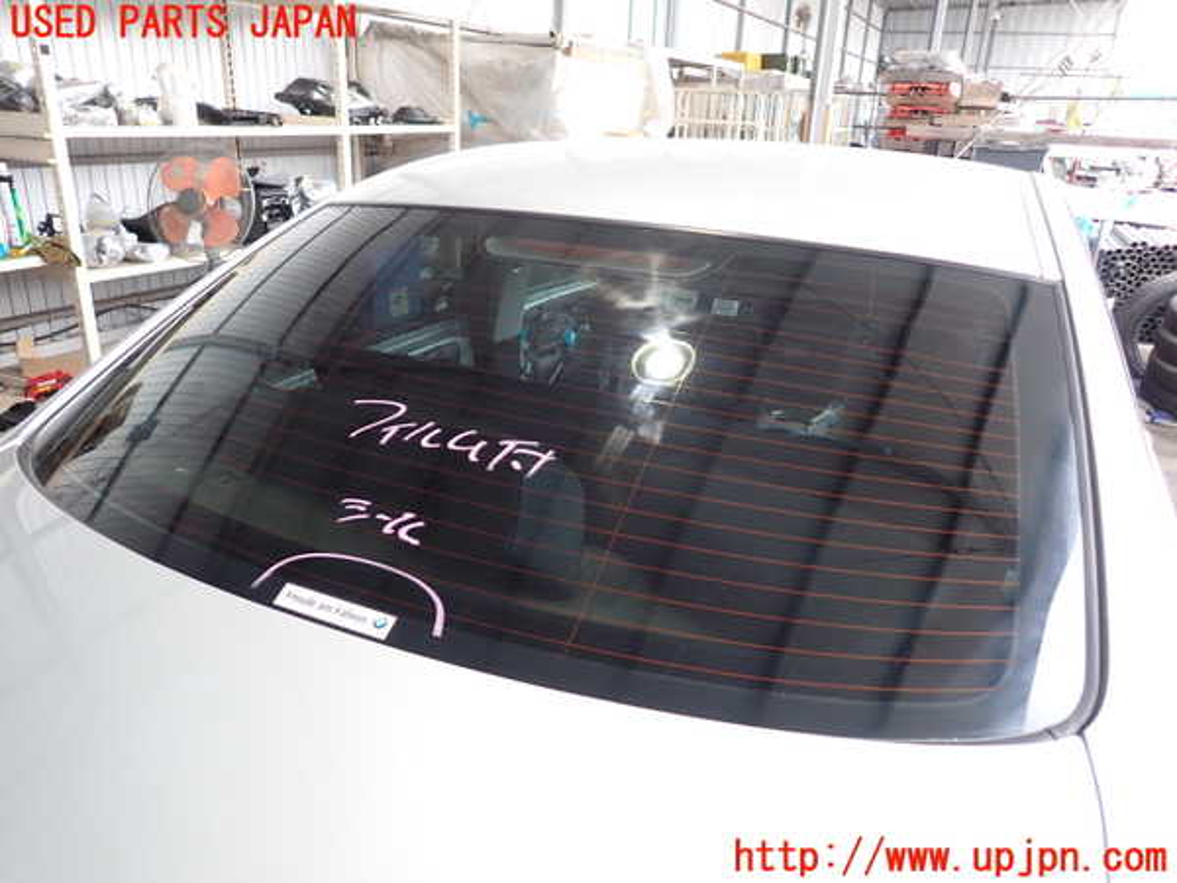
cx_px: 588
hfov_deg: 69.4
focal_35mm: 25
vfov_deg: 54.9
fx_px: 850
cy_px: 442
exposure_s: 1/60
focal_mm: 4.5
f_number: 2
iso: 200
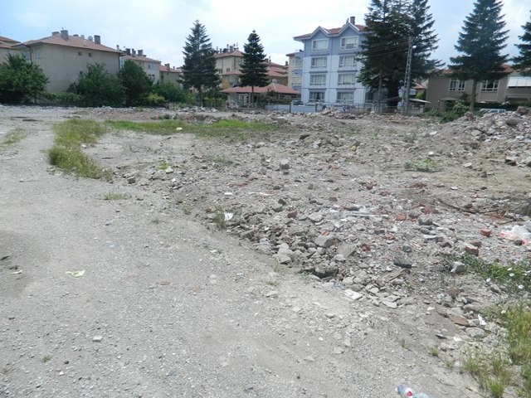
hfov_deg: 69.4
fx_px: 383
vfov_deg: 54.9
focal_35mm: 25
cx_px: 266
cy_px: 199
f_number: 8.7
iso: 110
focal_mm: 4.5
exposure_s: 1/200
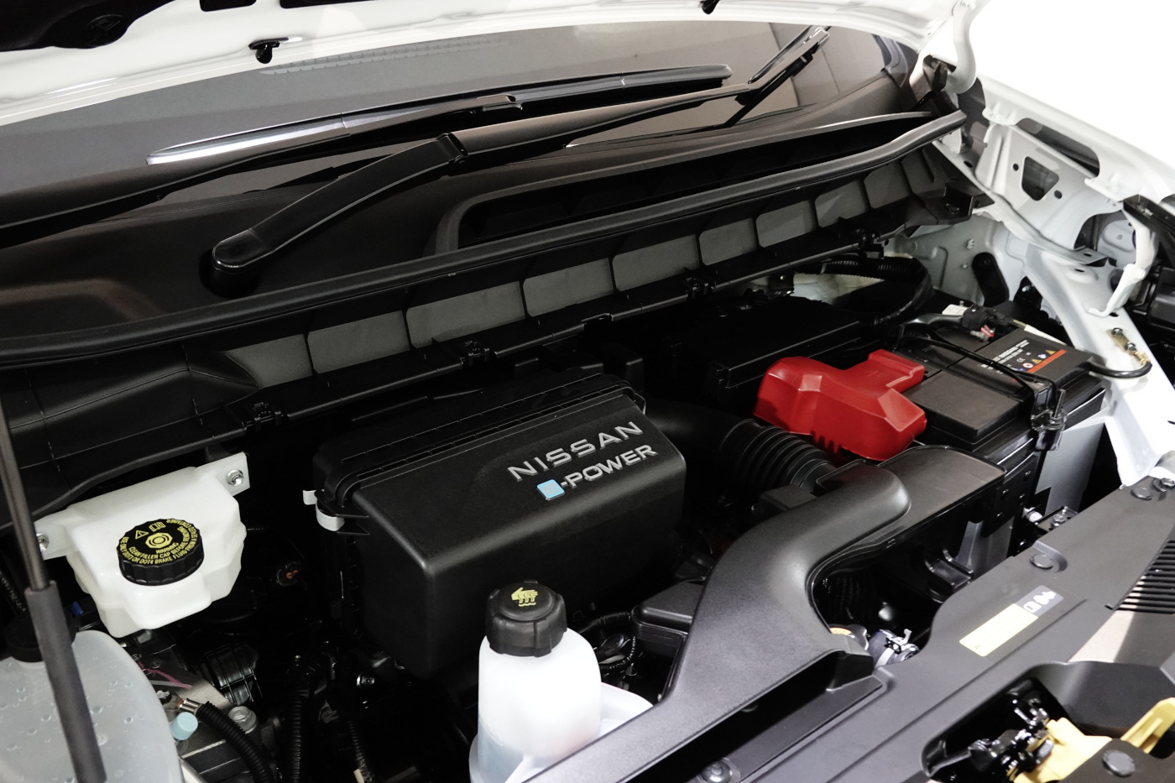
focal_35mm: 35
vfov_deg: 37.8
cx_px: 588
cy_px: 392
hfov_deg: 54.4
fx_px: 1142
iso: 1600
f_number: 3.5
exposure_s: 1/5
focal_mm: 13.03
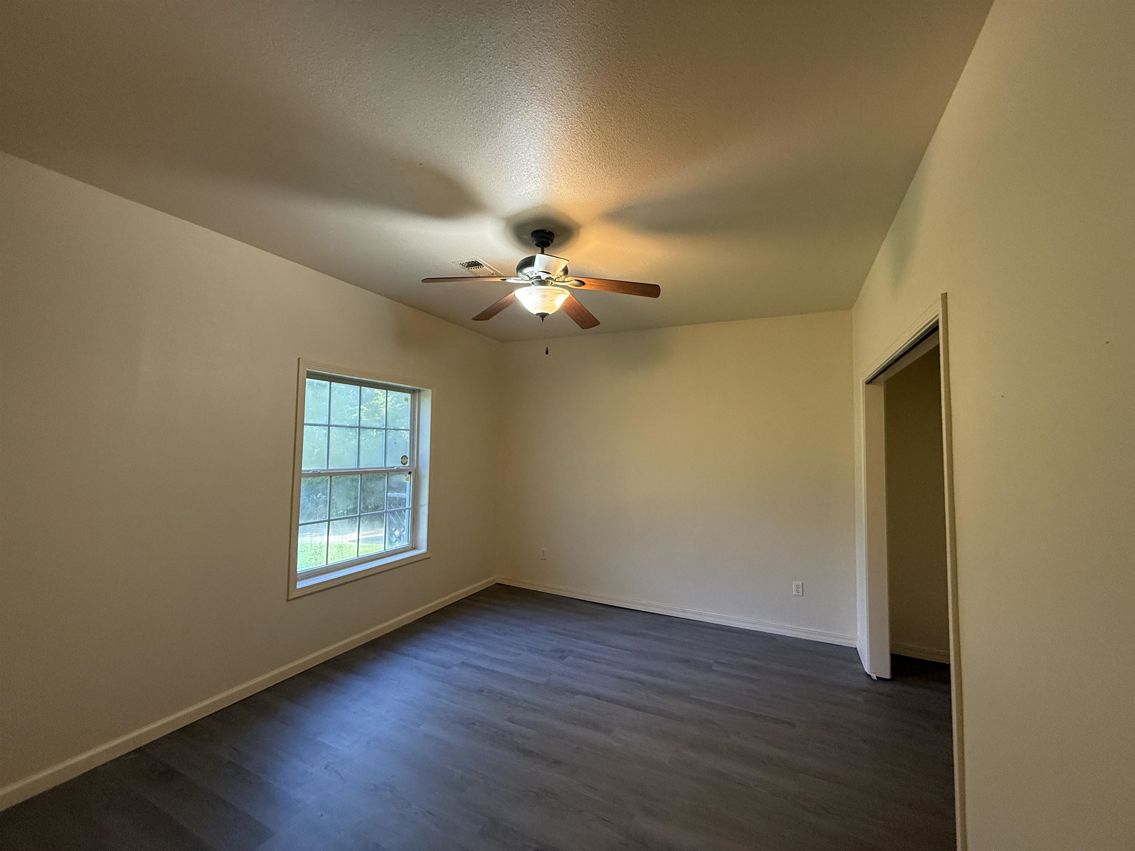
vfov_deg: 85.7
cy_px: 426
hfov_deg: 102.1
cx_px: 568
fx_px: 459
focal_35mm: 14
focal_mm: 2.22
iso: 320
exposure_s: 1/120
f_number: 2.2
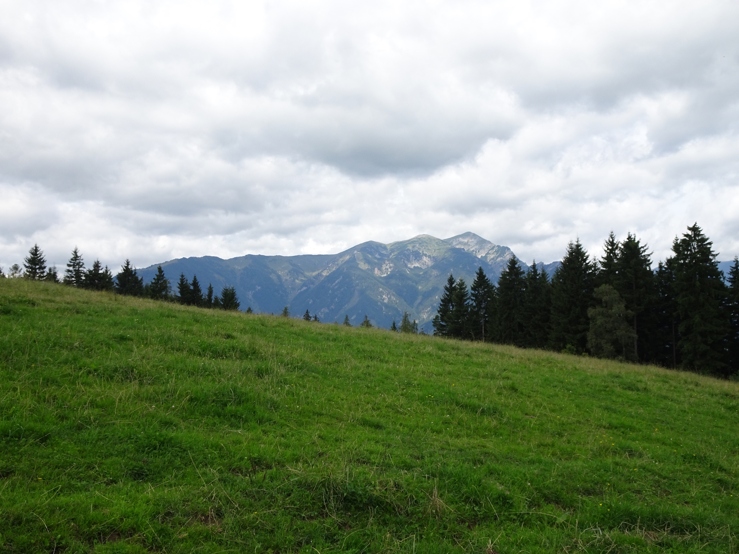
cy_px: 277
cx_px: 370
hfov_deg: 51.4
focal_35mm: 36
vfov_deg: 39.7
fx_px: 769
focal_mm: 6.17
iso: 80
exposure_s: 1/500
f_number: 4
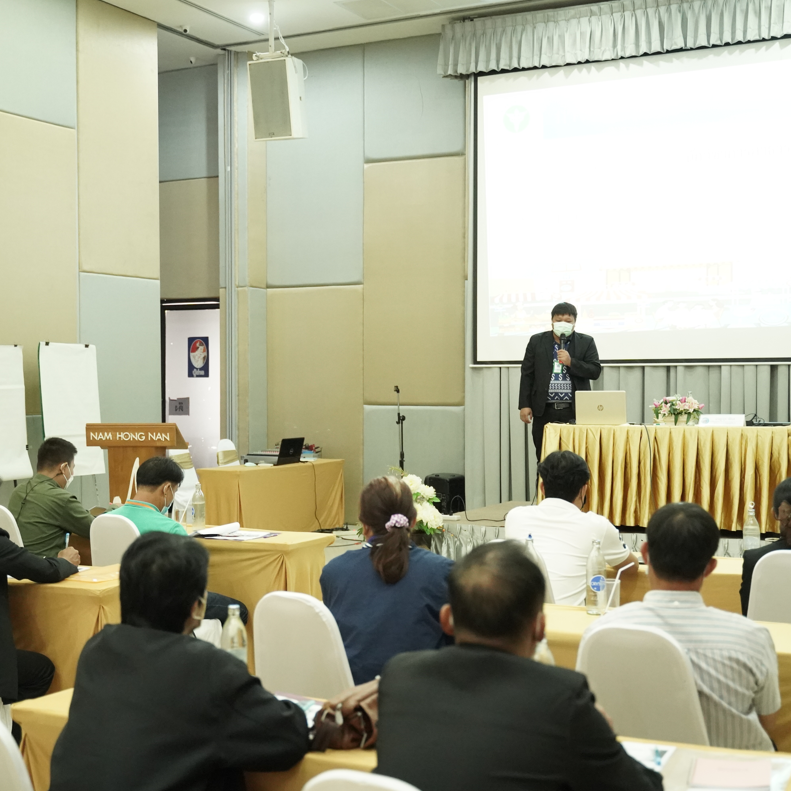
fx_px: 1267
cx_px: 381
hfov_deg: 34.7
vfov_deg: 34.7
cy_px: 398
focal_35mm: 49
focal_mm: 38
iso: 10000
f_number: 2.8
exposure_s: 1/160
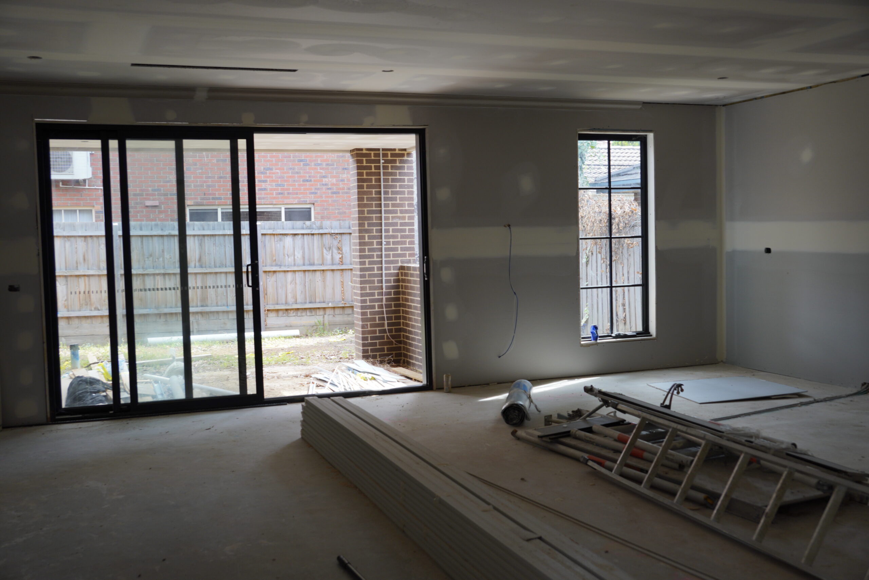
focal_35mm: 38
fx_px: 905
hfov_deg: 51.3
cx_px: 434
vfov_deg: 35.5
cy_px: 290
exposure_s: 1/50
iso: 100
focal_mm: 25
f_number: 3.5
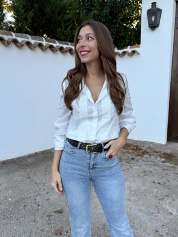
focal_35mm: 24
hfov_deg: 56.8
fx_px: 165
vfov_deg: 71.6
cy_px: 118
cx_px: 89
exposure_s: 1/270
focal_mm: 6.76
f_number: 1.78
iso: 64
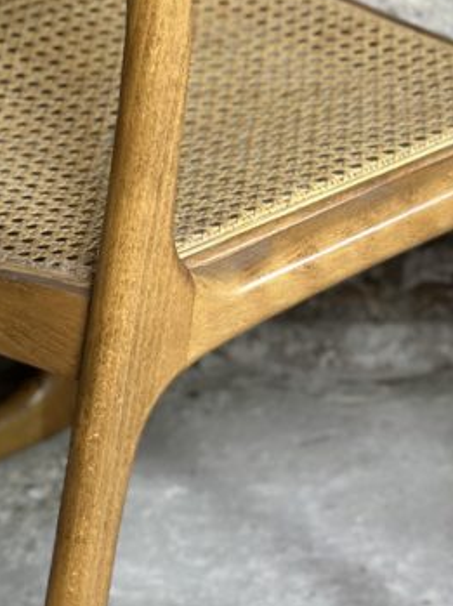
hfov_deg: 10.4
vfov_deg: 14.0
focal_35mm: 141
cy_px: 200
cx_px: 38
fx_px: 2465
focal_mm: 6.86
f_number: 1.78
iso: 200
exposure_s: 1/50
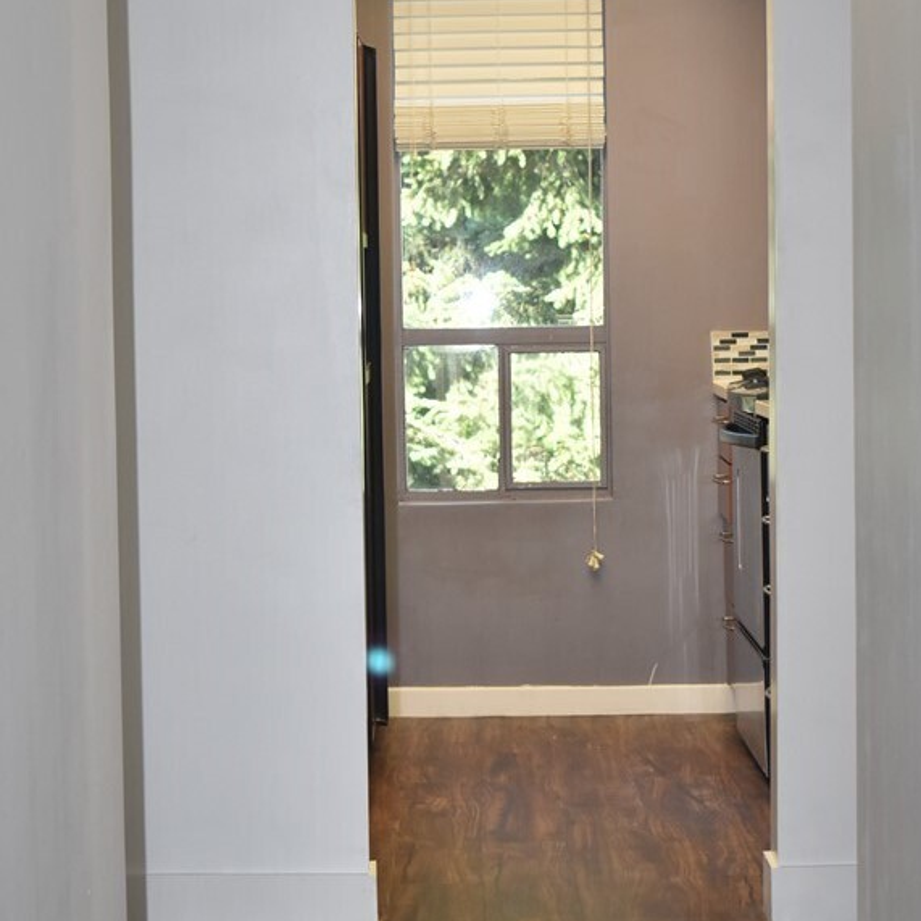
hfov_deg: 17.9
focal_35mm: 97
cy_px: 486
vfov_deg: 17.9
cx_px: 429
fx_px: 2920
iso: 800
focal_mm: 40
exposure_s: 1/200
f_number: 4.8
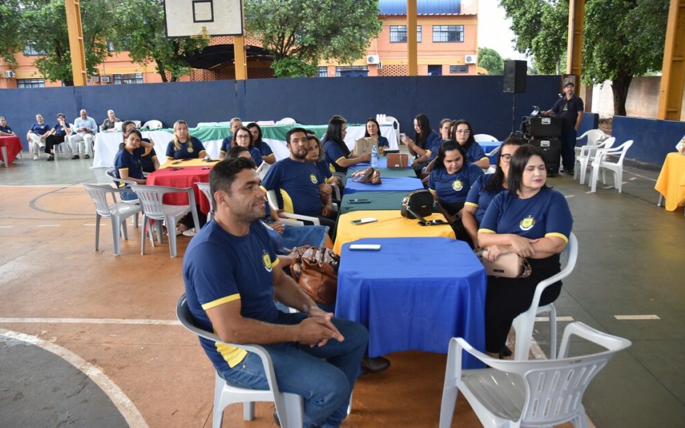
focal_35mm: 28
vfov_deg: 44.5
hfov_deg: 66.5
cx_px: 345
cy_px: 206
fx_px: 523
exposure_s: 1/60
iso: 400
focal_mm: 18
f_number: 4
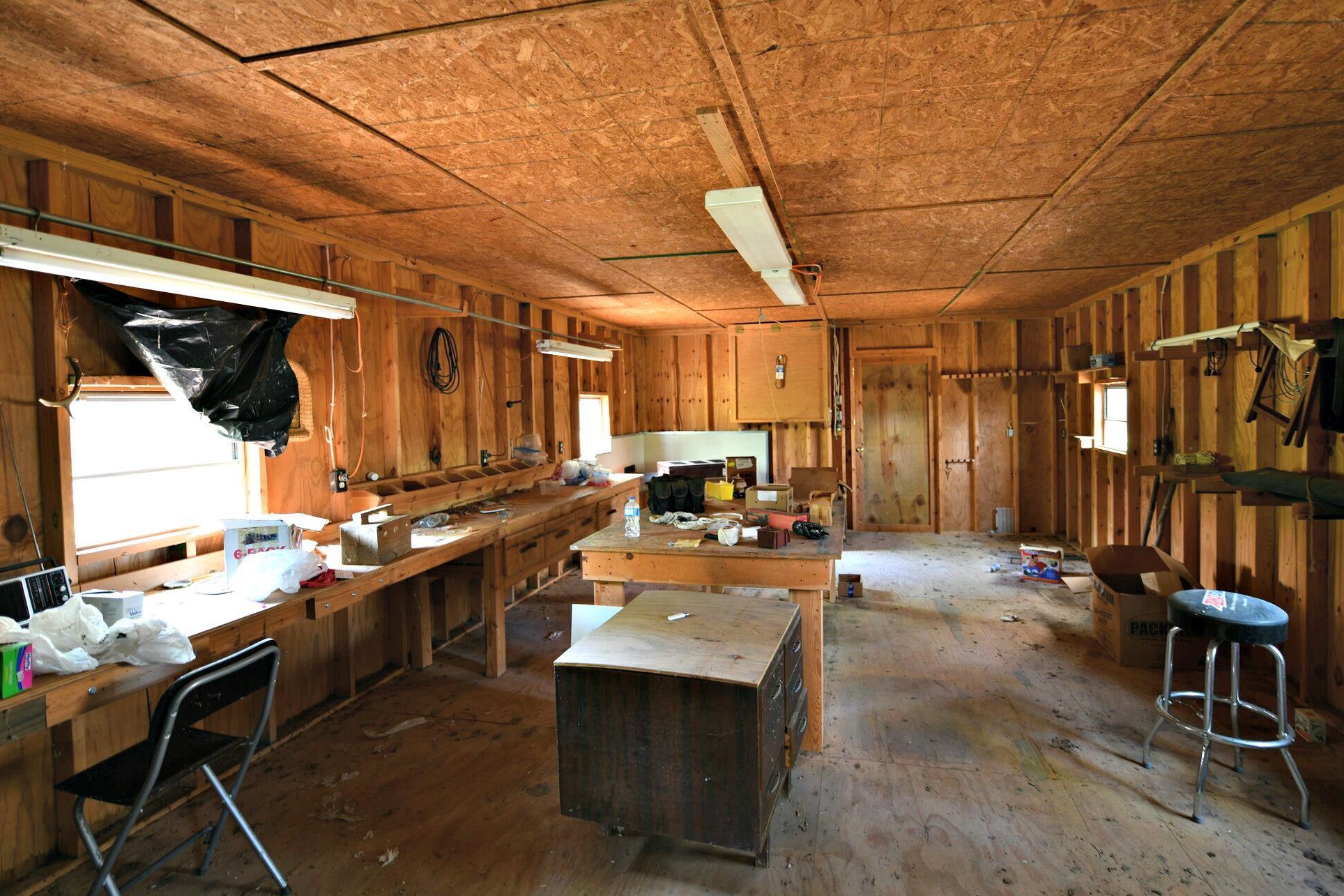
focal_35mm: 17
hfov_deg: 93.2
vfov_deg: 70.4
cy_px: 424
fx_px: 635
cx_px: 712
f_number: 2.8
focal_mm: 16
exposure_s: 1/5
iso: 160
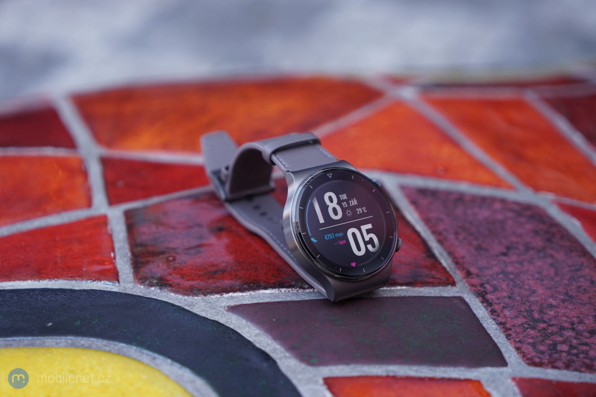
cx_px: 298
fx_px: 1159
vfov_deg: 19.5
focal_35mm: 70
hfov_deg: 28.8
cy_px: 198
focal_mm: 70
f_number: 4
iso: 400
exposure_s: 1/100
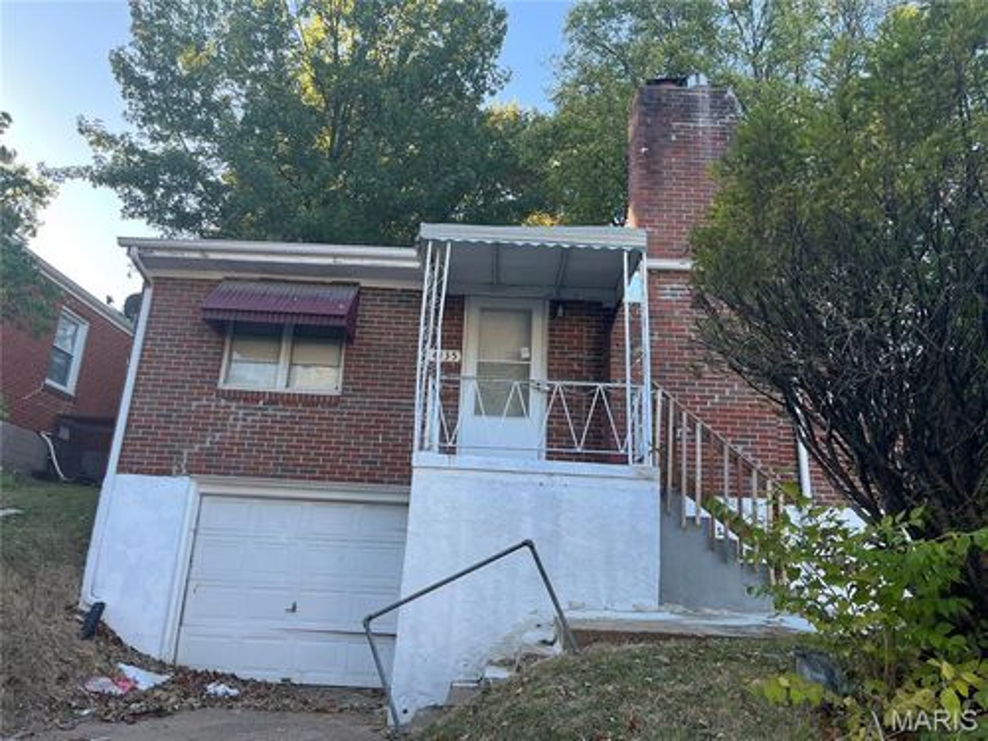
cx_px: 494
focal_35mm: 26
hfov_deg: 67.3
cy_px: 370
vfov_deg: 53.1
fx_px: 742
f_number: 1.6
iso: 40
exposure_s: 1/274
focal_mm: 5.1
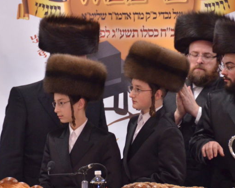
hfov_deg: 4.0
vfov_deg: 3.2
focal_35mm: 481
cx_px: 18
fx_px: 3347
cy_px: 125
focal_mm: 170
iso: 1600
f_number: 5.6
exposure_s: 1/100
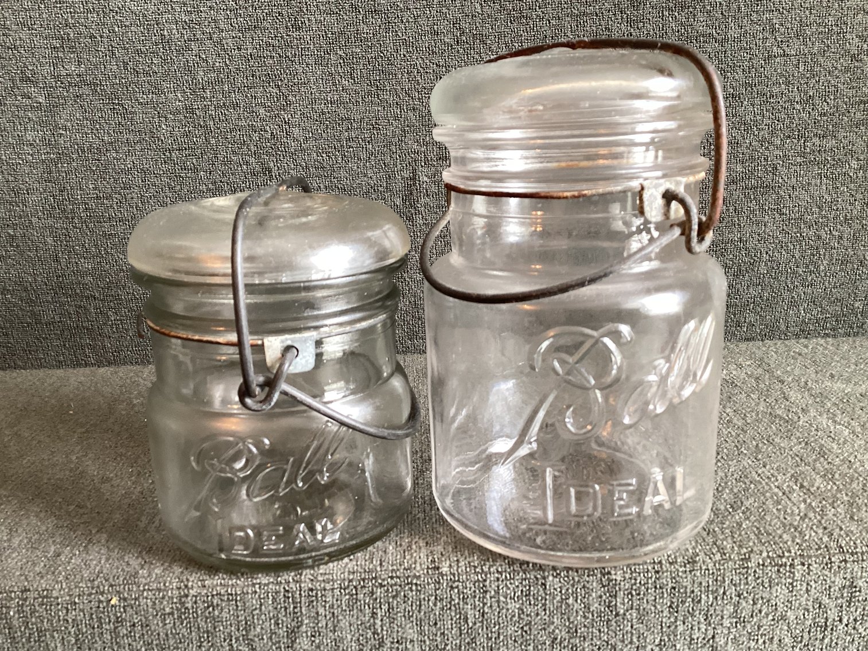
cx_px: 434
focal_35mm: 31
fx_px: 777
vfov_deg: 45.4
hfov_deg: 58.3
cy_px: 326
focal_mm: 3.3
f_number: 2.4
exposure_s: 1/50
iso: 200
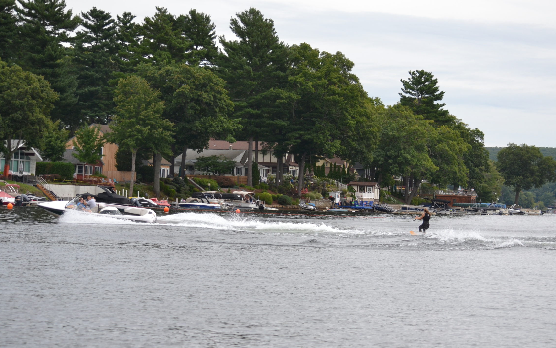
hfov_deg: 17.8
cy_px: 201
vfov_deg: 11.2
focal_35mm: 117
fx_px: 1773
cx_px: 295
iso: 400
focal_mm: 68
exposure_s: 1/640
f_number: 4.5
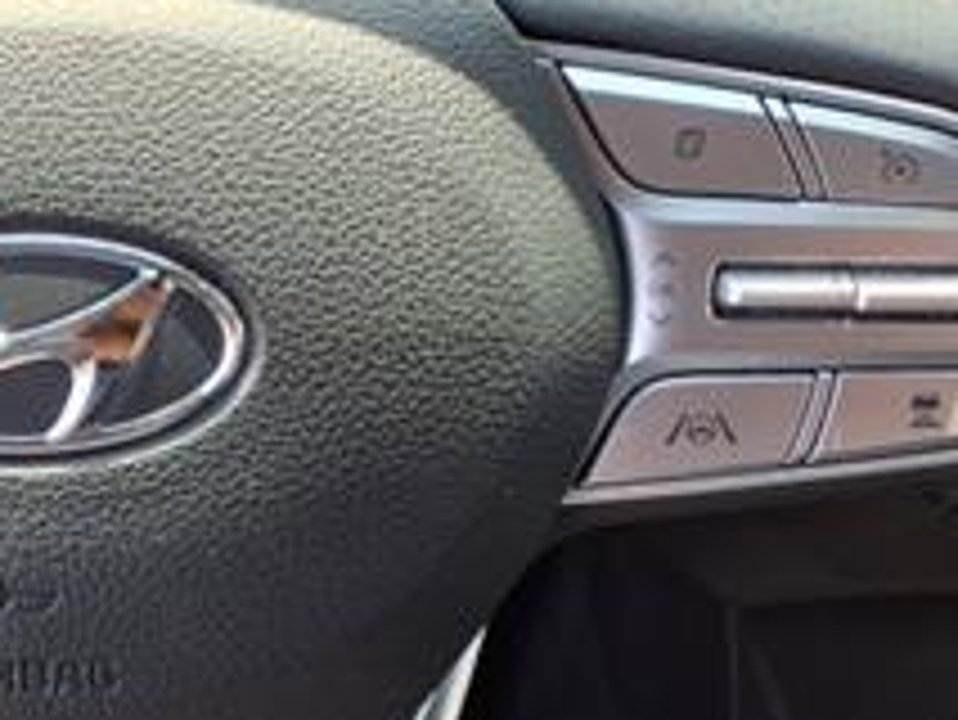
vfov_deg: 18.2
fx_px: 2243
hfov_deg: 23.2
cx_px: 22
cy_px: 464
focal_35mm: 81
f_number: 1.9
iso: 40
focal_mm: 3.58
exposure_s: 1/159
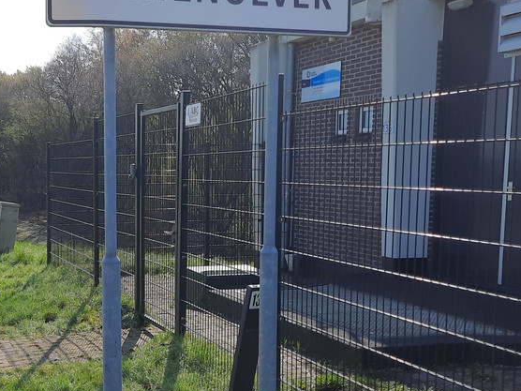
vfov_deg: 30.2
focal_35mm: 48
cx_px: 52
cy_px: 238
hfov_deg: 37.1
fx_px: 722
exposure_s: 1/1305
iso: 32
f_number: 2
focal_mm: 4.6
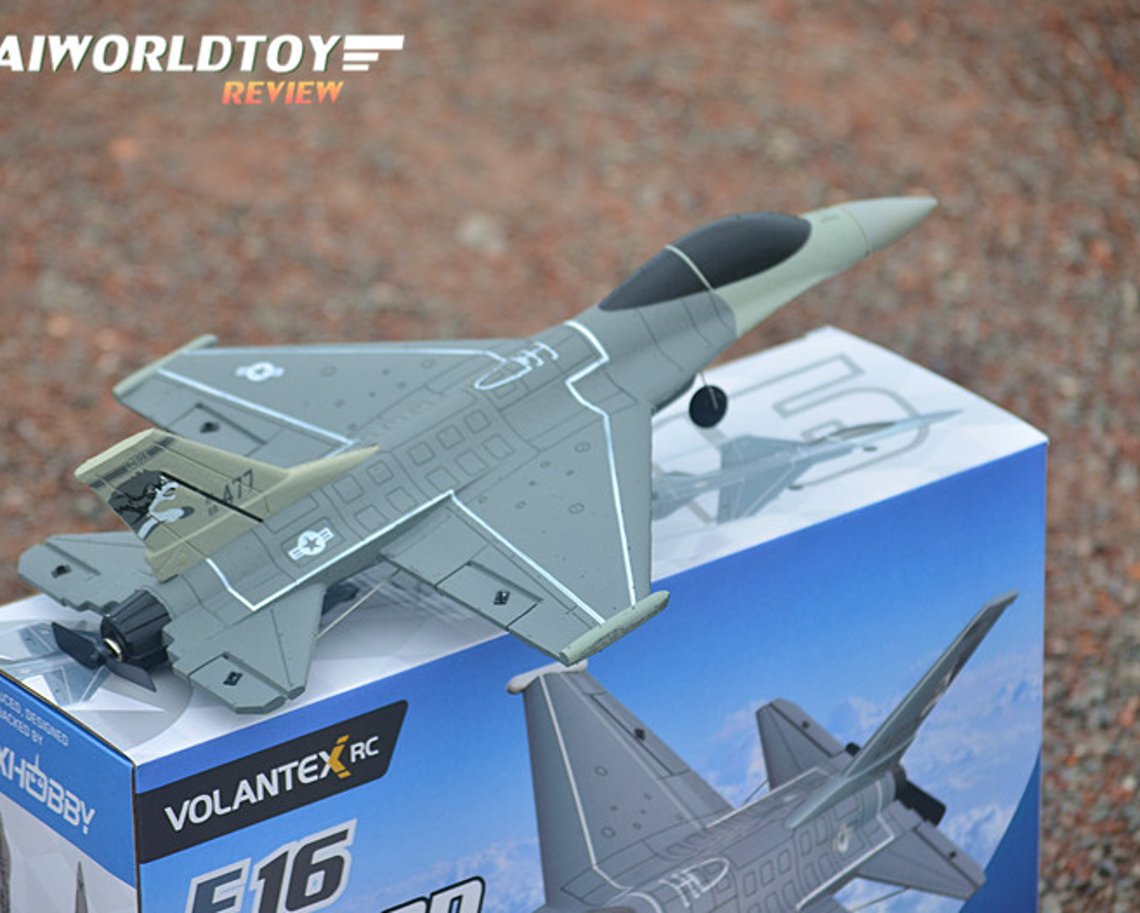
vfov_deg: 9.0
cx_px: 517
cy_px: 456
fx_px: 5771
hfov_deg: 11.3
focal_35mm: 171
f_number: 5.6
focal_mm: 100
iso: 200
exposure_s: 1/400
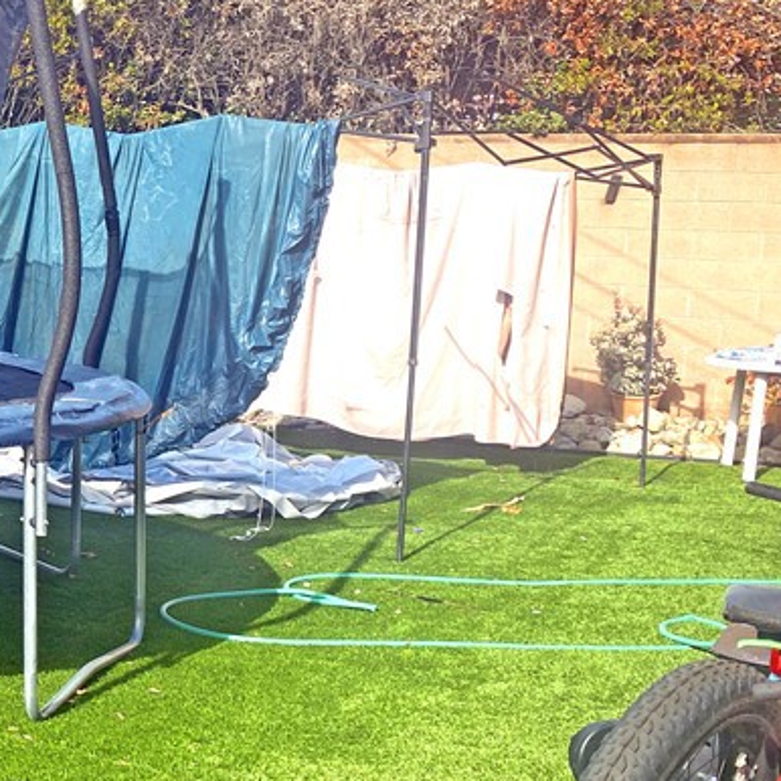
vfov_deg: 28.1
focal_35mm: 61
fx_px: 1557
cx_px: -221
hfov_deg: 24.7
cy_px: 346
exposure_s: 1/1678
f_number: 1.8
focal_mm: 4.25
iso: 32
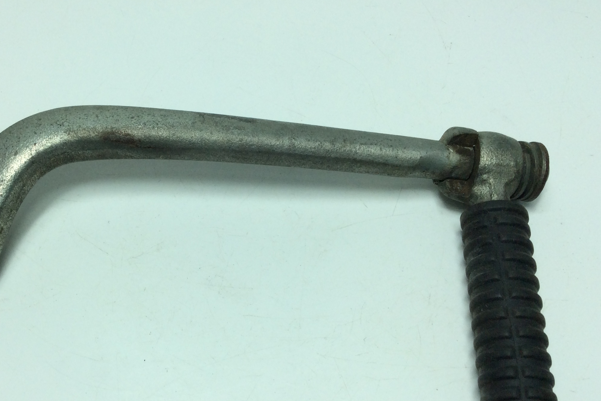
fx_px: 718
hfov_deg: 45.0
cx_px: 217
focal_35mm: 43
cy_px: 229
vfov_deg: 31.1
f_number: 2.4
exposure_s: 1/622
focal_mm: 3.3
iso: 32
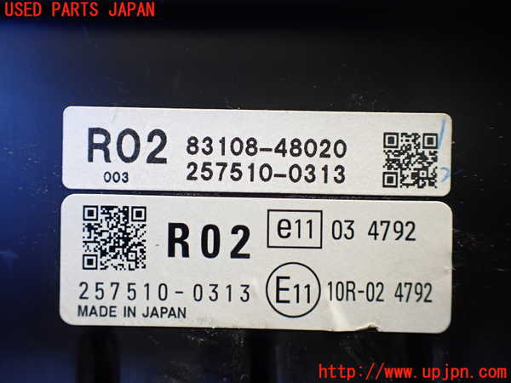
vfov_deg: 46.8
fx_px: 443
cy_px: 192
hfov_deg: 60.0
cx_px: 256
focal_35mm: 30
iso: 320
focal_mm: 5.4
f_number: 2.3
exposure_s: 1/125
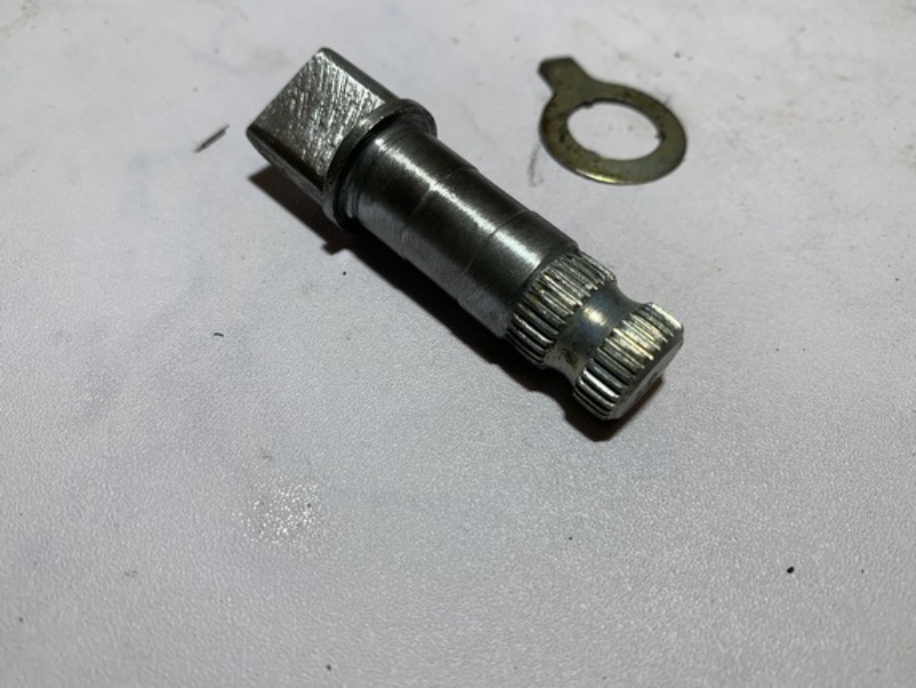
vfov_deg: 53.1
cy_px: 344
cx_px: 458
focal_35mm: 26
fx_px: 688
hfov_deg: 67.3
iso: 25
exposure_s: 1/139
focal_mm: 4.25
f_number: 1.8
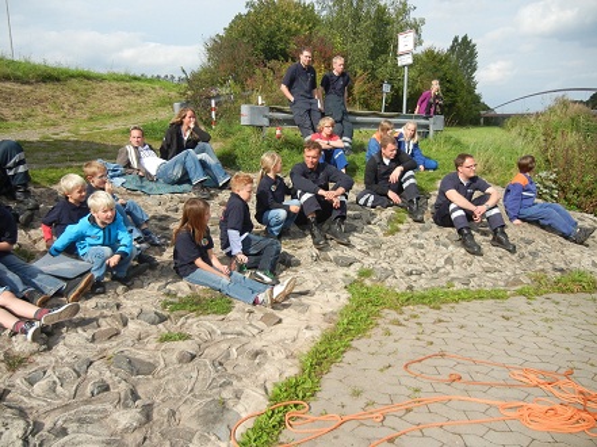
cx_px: 298
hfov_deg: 60.0
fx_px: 517
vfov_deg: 46.7
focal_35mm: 30
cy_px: 224
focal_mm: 5.4
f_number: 7
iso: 160
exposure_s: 1/339
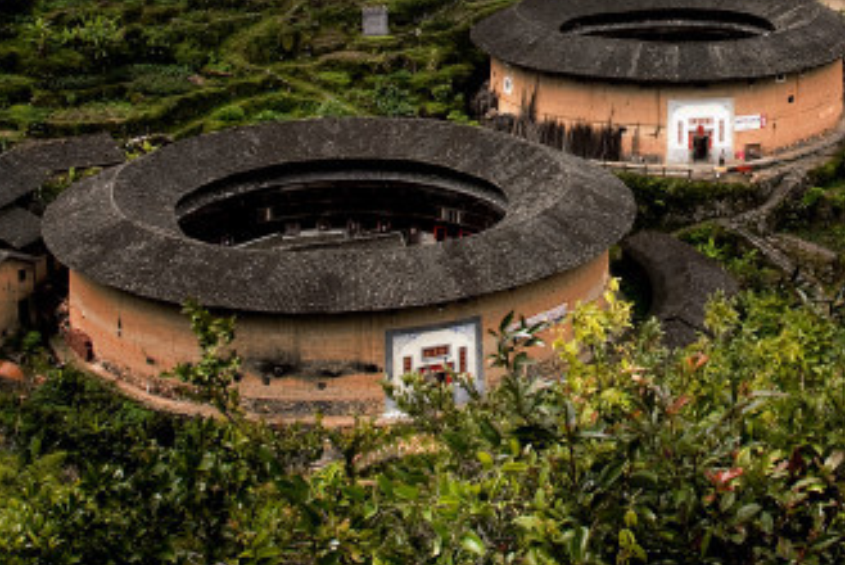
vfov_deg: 15.5
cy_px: -166
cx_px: 701
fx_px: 1973
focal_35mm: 84
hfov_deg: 23.7
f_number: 13
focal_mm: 18
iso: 100
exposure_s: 1/60
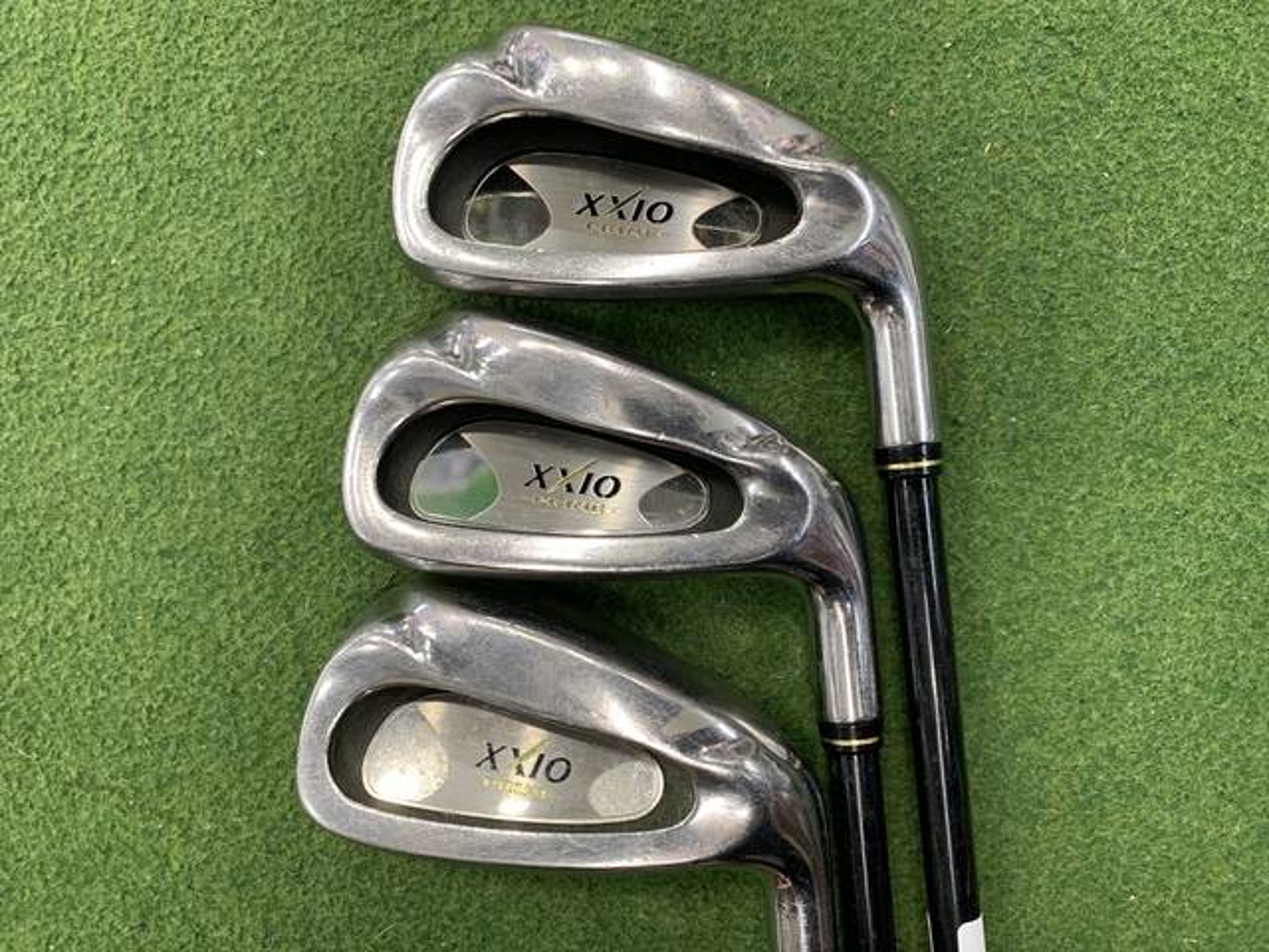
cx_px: 634
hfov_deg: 67.3
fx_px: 953
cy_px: 476
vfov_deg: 53.1
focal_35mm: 26
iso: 160
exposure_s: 1/60
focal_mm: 4.25
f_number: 1.8
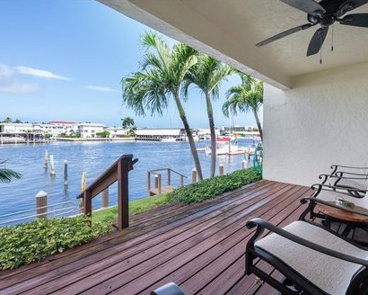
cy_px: 148
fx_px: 174
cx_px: 198
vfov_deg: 80.4
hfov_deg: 92.9
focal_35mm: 16
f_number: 11
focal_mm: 14
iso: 160
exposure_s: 1/80
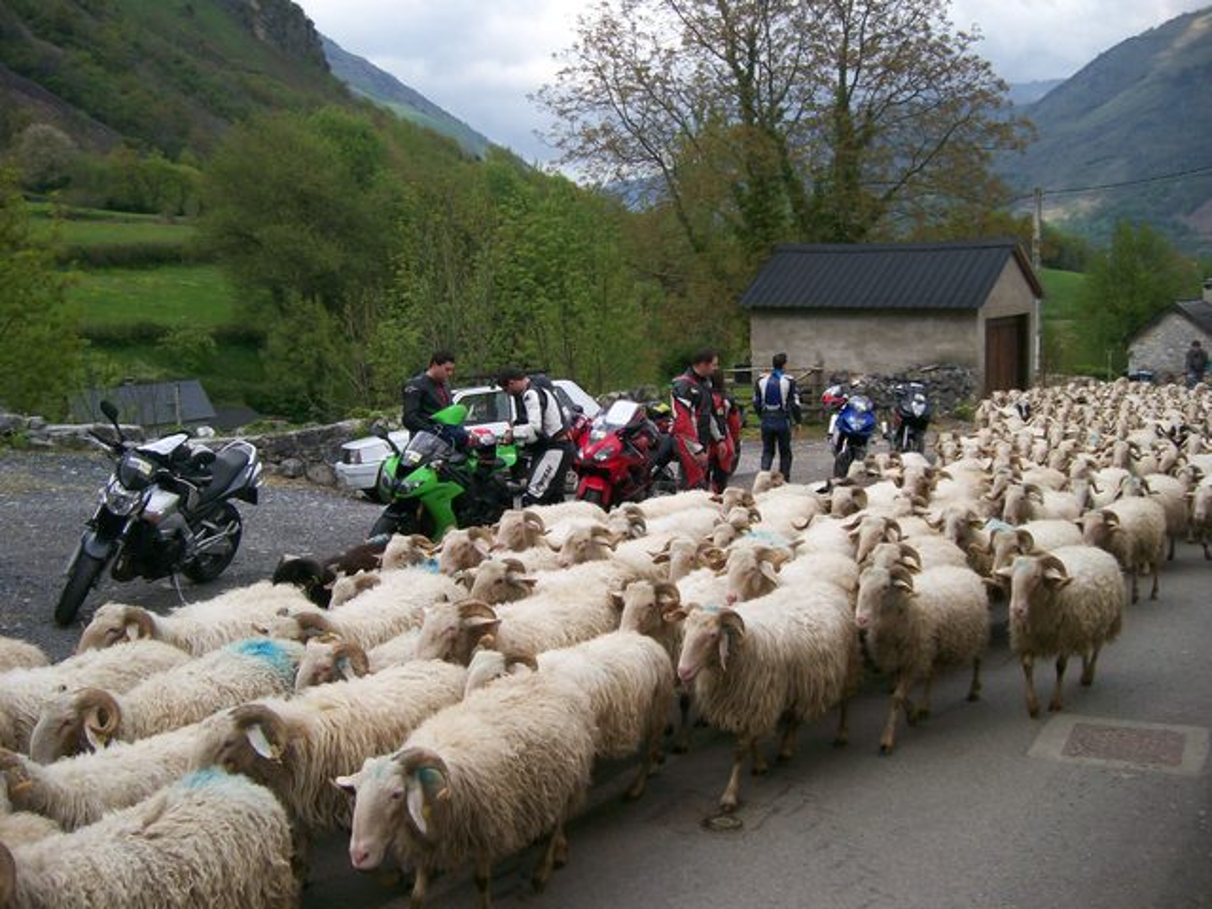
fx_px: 1225
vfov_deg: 40.7
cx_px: 606
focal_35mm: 35
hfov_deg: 52.6
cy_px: 454
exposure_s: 1/617
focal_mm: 5.8
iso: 80
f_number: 2.8
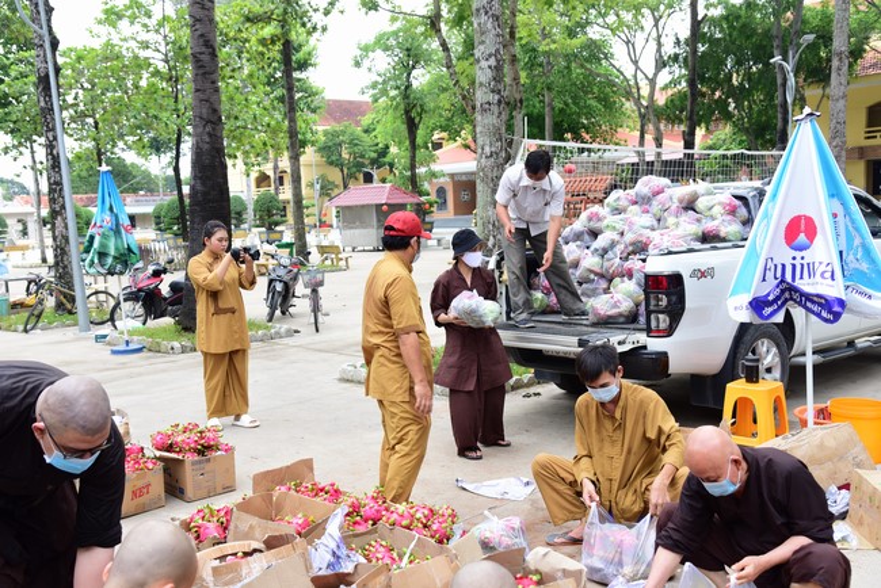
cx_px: 440
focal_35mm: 35
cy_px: 294
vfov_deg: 37.9
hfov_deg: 54.4
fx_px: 857
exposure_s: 1/200
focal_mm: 35
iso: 400
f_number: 5.6
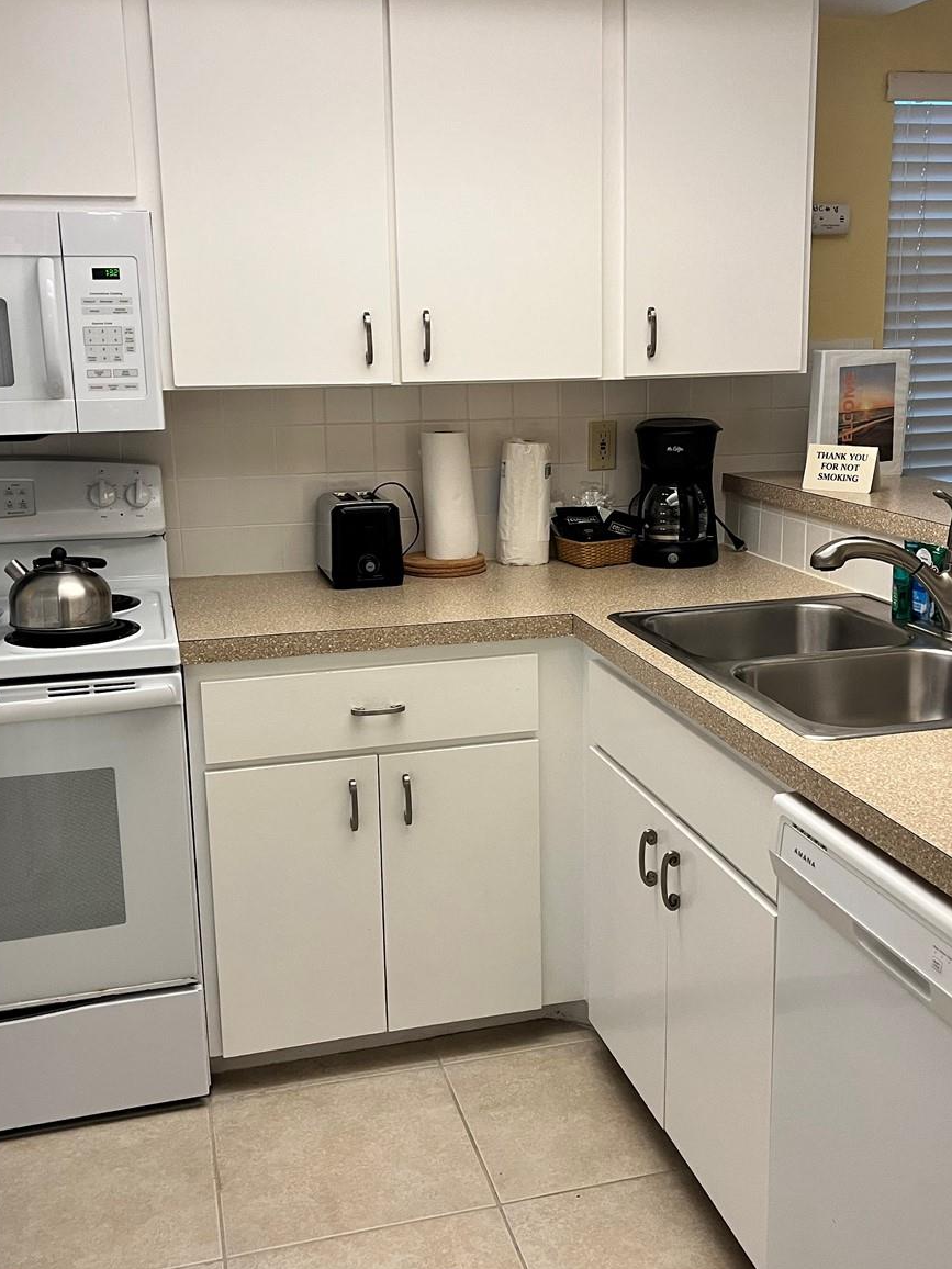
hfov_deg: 39.6
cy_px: 621
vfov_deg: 51.4
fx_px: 1320
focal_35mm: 36
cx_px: 496
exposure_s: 1/60
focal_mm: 5.1
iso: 160
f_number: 1.6
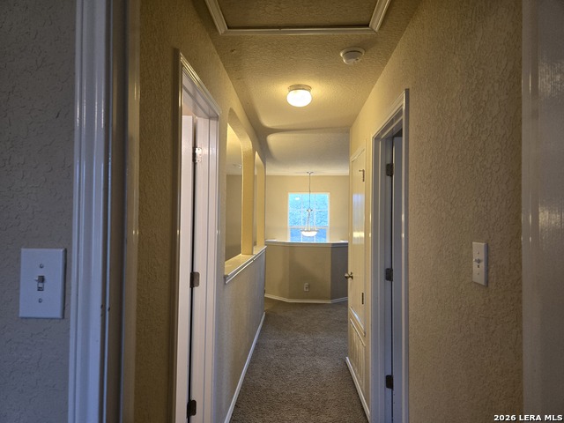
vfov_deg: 58.9
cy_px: 212
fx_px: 375
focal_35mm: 23
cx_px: 282
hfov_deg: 73.9
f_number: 1.8
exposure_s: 1/120
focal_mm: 5.4
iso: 320
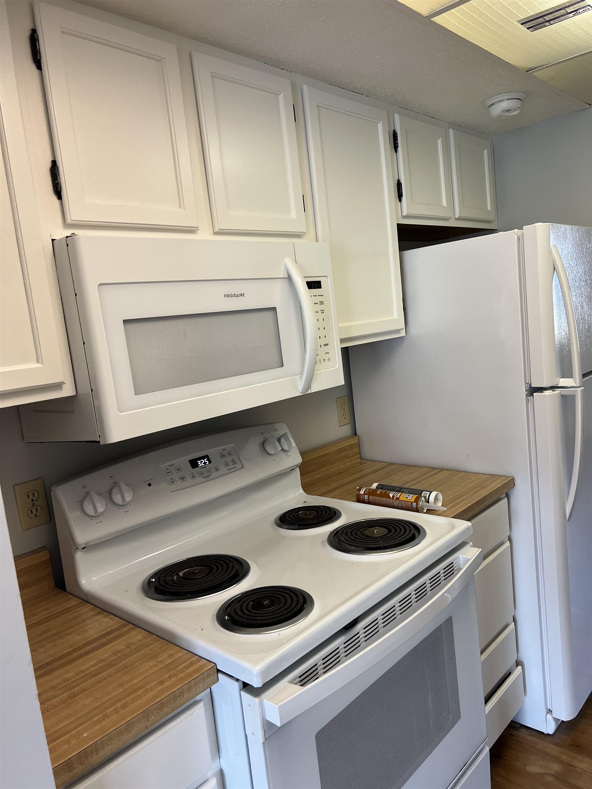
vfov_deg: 67.3
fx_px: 593
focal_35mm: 26
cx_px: 296
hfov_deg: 53.1
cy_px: 394
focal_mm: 5.7
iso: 125
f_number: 1.5
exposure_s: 1/120
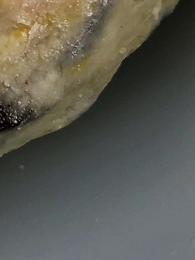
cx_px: -191
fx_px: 968
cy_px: -170
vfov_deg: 14.0
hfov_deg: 10.6
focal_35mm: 129
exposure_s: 1/134
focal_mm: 3.99
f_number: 1.8
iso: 20
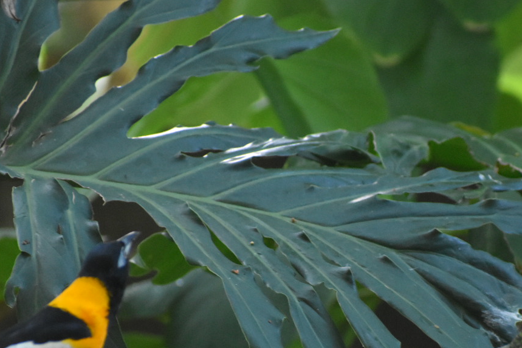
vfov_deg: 1.6
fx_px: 12305
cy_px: 310
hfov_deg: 2.4
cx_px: 309
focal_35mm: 849
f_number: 6.3
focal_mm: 300
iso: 3200
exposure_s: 1/160
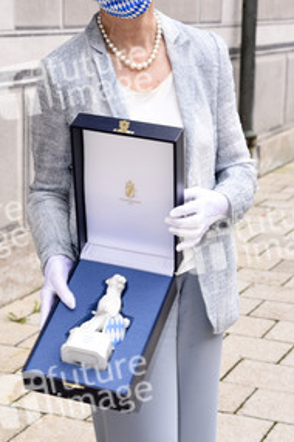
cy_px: 161
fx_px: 945
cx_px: 118
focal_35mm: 77
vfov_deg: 26.2
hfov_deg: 17.7
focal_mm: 55
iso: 640
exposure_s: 1/160
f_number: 6.3
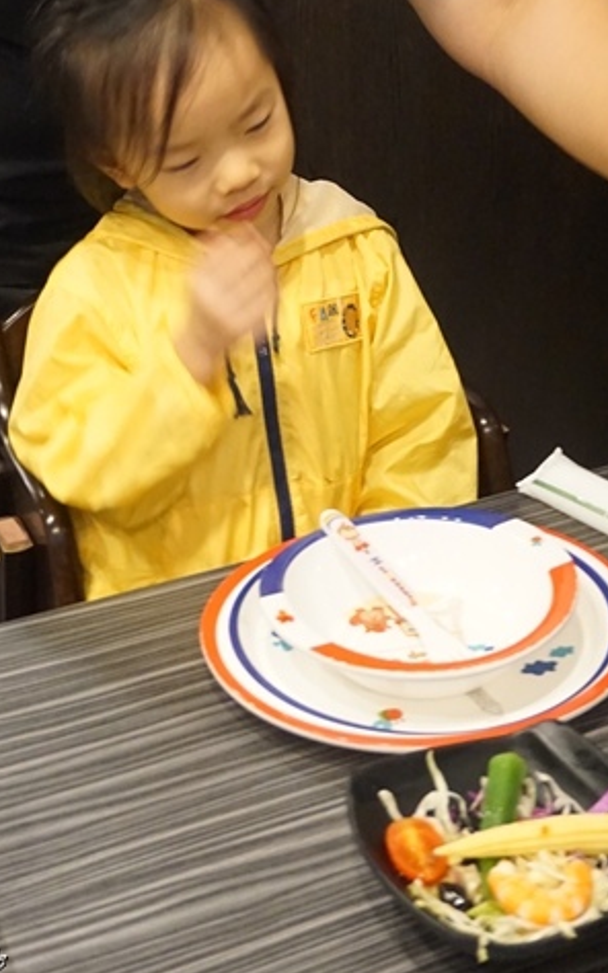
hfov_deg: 20.5
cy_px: 113
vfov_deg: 31.1
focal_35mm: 63
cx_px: 185
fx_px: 1671
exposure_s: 1/40
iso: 3200
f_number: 4
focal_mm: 21
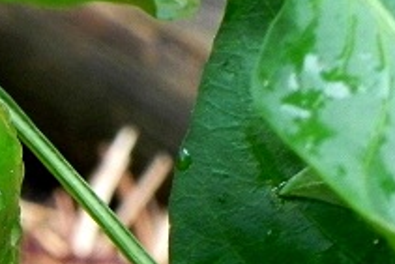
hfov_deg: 4.4
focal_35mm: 461
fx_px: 5061
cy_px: 346
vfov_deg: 3.0
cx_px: -337
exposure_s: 1/125
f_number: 4
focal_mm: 20.8
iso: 368
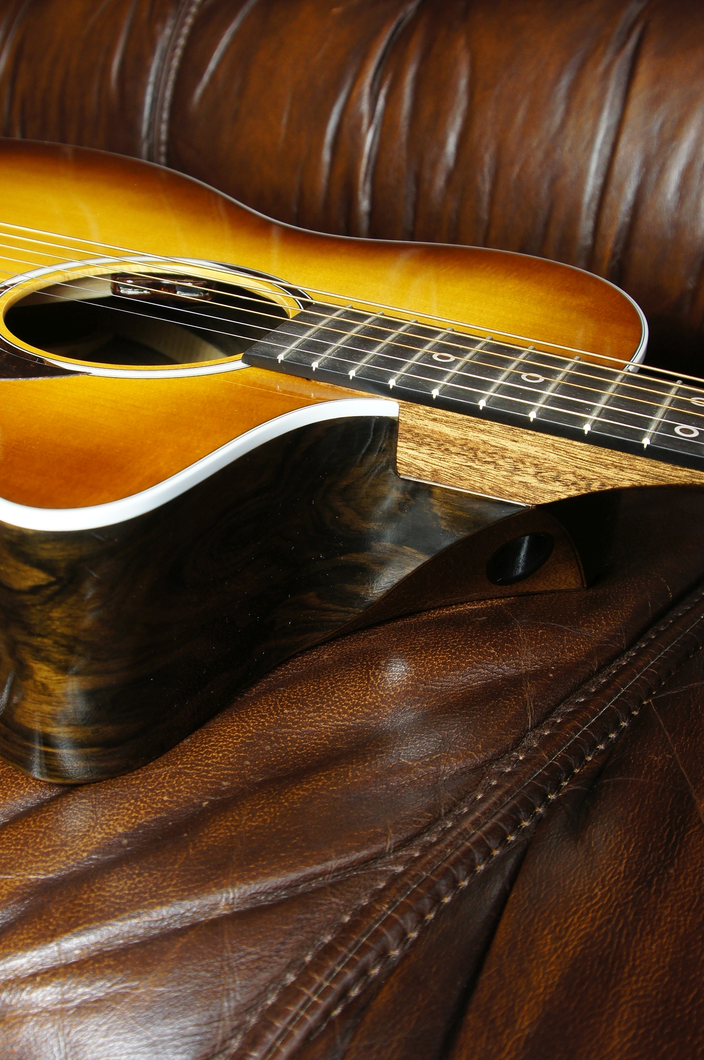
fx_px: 1294
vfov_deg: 44.5
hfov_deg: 30.4
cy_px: 506
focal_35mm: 44
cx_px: 348
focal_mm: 28
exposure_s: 1/10
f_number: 8
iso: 400
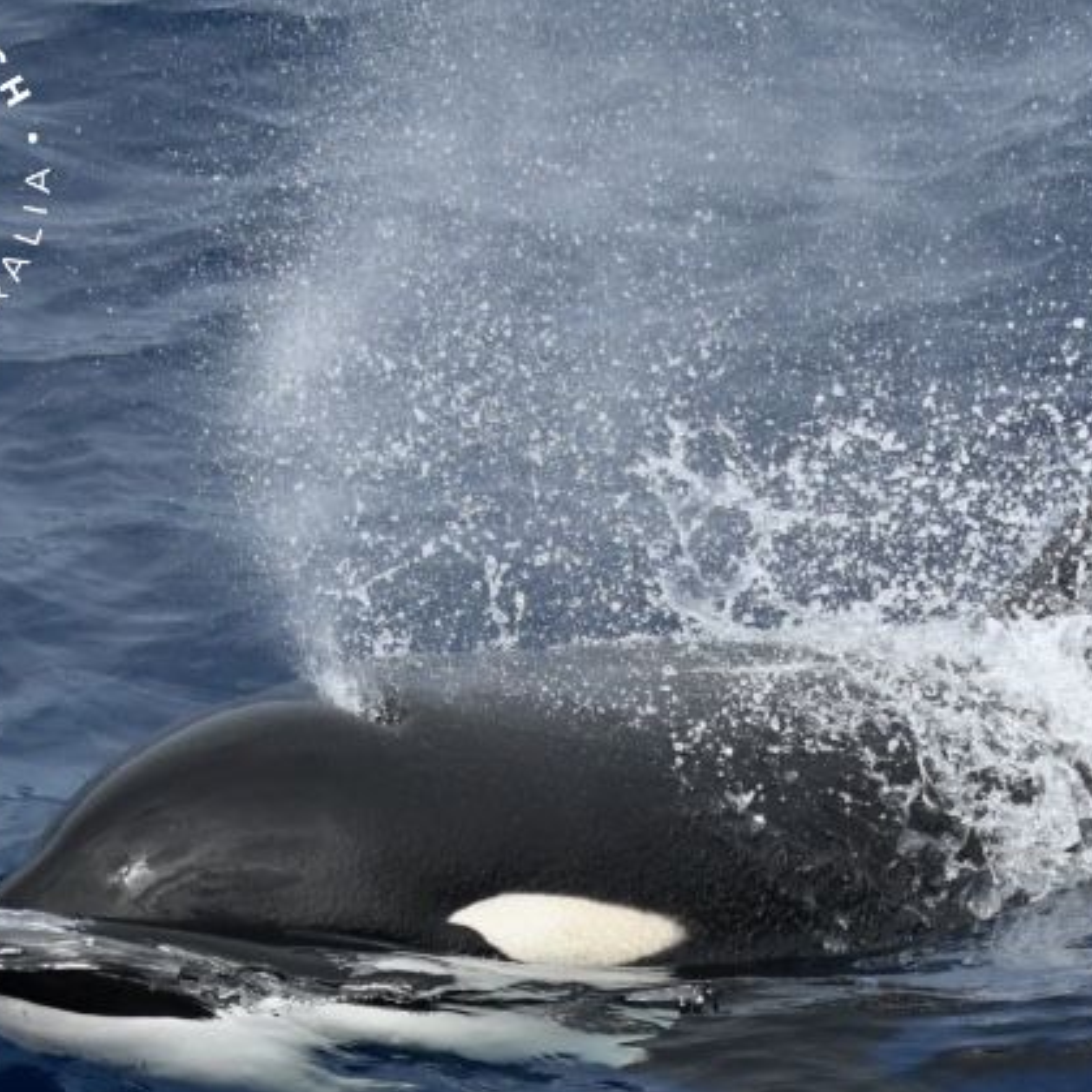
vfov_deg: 12.6
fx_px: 4925
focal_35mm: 138
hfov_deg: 12.6
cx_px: 711
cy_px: 668
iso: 1800
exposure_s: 1/8000
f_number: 5.6
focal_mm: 85
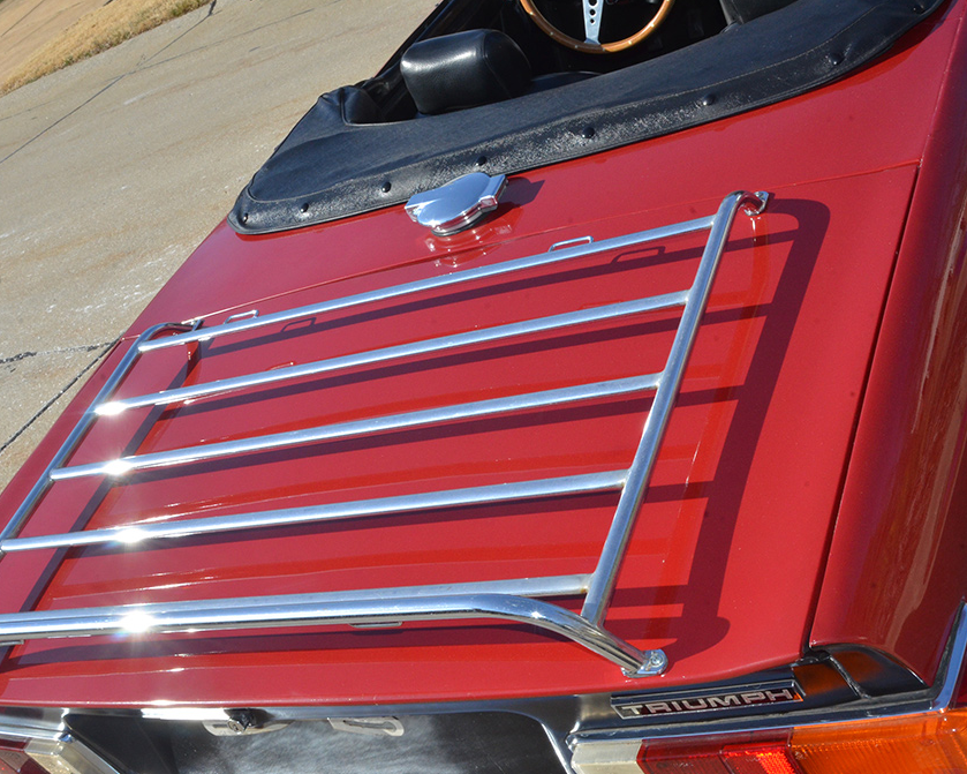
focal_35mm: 129
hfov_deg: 15.0
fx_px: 3679
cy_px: 388
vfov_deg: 12.0
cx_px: 437
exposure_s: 1/250
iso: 800
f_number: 29
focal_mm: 75
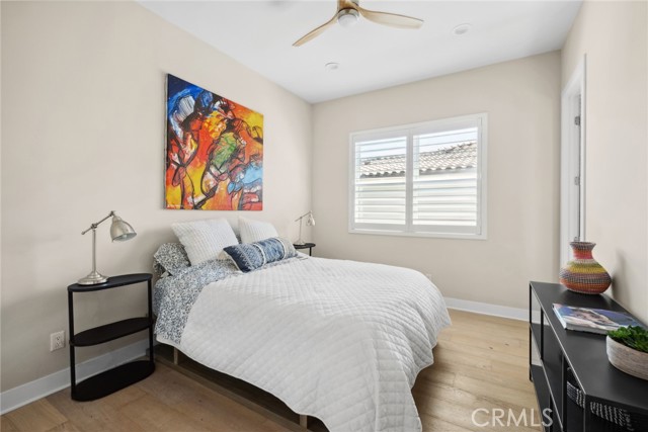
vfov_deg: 77.4
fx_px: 270
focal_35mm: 15
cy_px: 216
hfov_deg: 100.4
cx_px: 324
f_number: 8
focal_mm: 10
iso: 200
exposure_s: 1/2
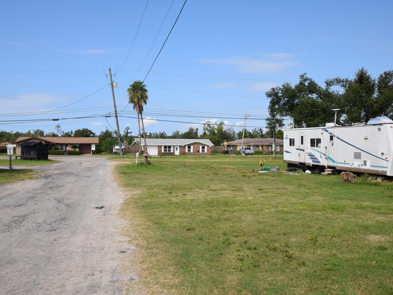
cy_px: 148
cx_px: 174
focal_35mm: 33
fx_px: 375
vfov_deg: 42.9
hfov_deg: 55.2
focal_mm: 20
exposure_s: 1/200
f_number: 10
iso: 100
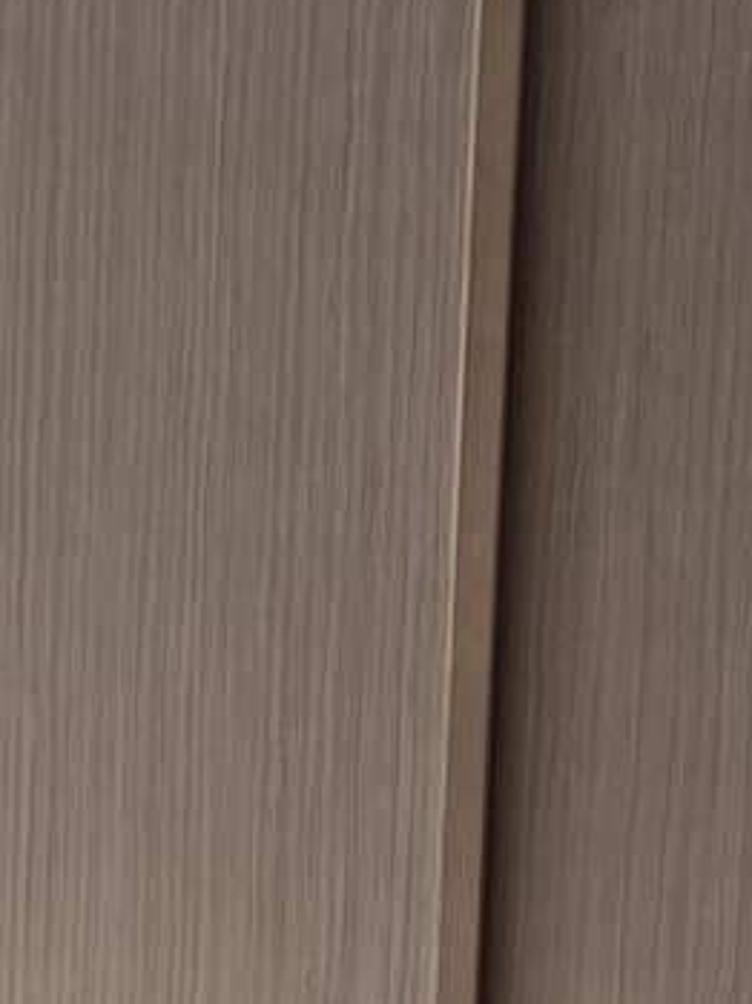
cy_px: 212
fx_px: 3451
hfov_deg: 11.4
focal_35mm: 119
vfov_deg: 16.4
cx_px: -666
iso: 50
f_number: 1.5
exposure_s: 1/340
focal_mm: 5.7
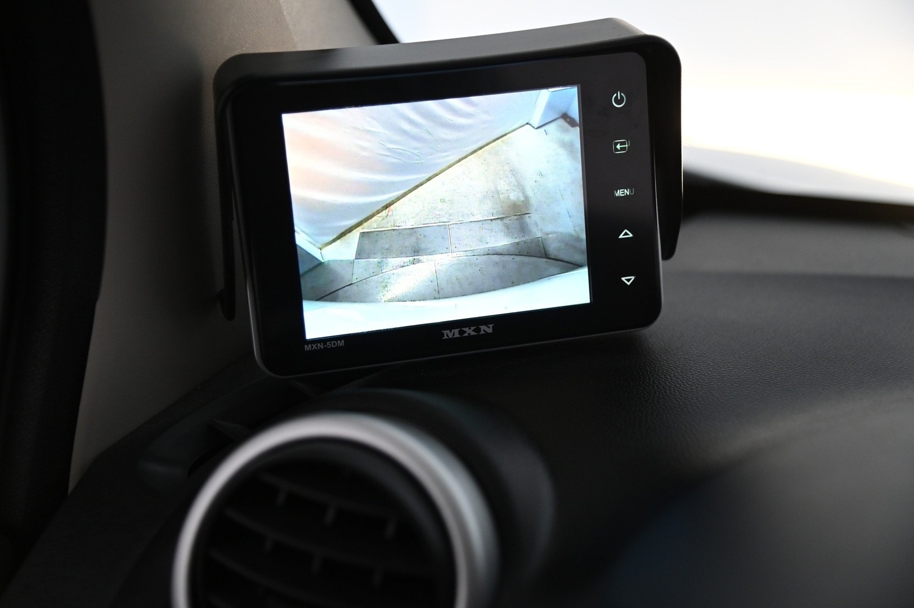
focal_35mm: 58
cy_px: 304
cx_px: 457
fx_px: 1471
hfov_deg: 34.5
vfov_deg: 23.3
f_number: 4
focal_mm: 58
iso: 2000
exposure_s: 1/100
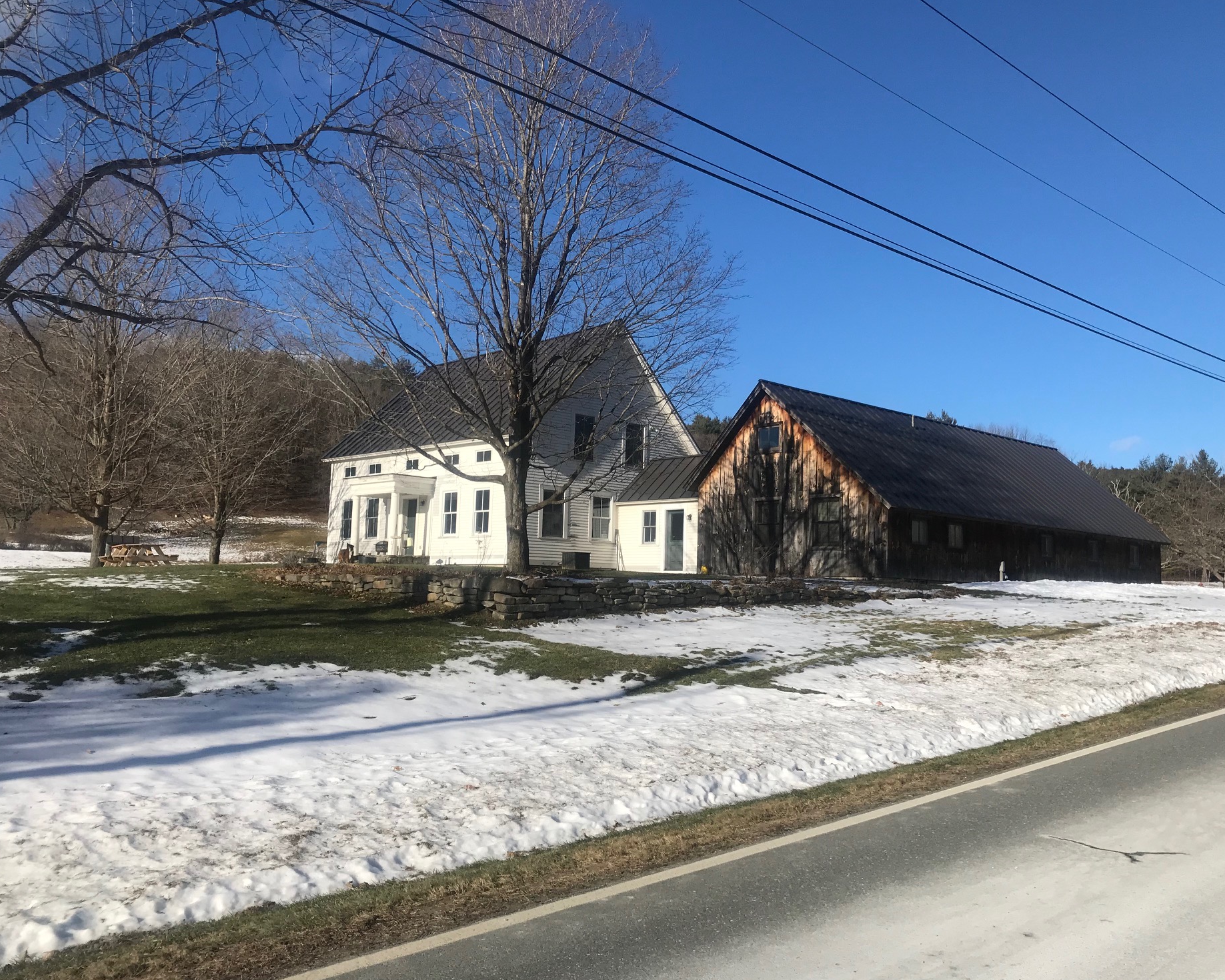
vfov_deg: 48.5
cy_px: 479
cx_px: 648
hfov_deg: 58.7
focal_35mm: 30
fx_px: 1087
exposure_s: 1/3831
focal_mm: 3.99
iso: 20
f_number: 1.8
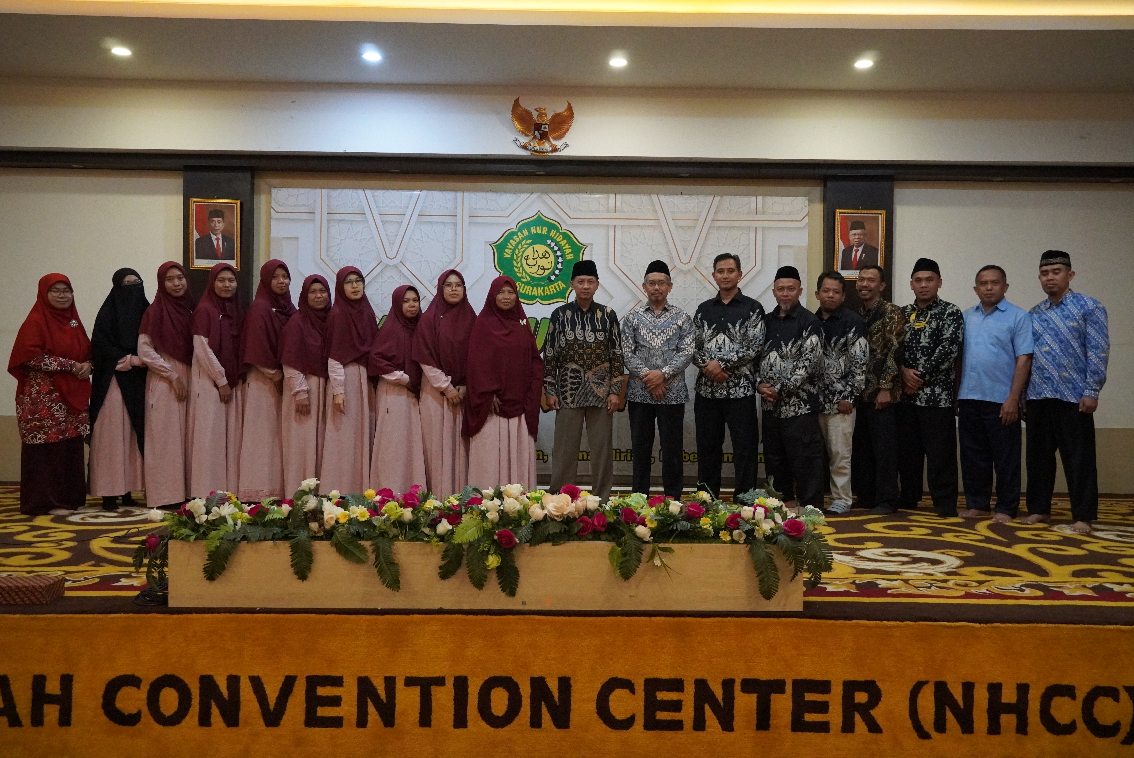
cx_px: 567
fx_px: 945
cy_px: 379
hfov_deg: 61.9
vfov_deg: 43.7
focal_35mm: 30
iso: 6400
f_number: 4
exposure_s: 1/125
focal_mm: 20
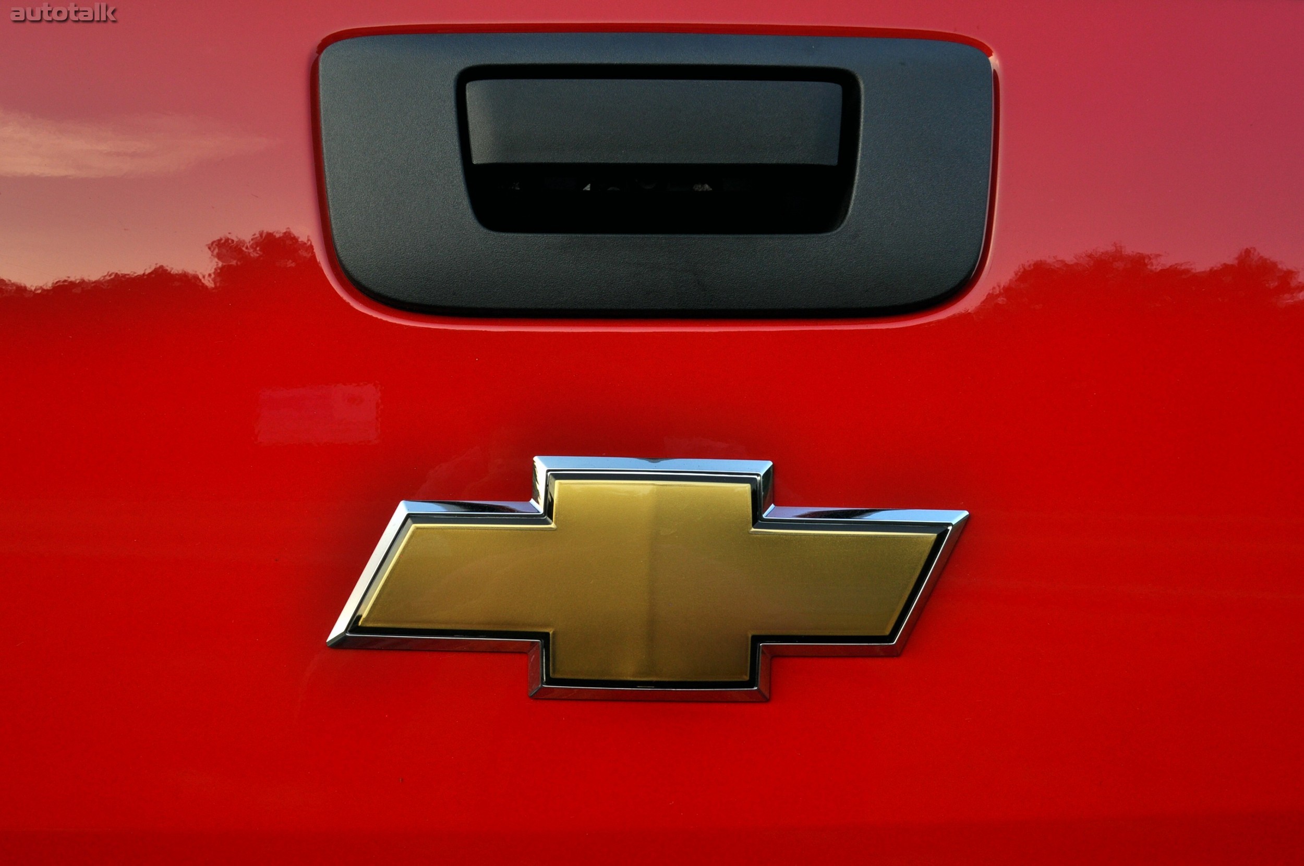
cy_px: 433
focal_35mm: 36
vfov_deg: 36.8
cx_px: 652
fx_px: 1303
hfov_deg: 53.2
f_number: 6.3
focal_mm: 24
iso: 200
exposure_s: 1/160
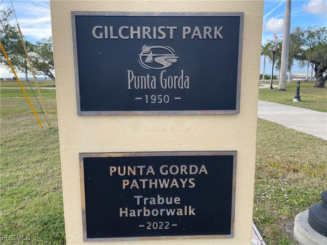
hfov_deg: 67.3
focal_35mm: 26
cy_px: 122
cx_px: 164
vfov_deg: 53.1
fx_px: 246
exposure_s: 1/636
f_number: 1.6
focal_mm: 4.2
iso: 32
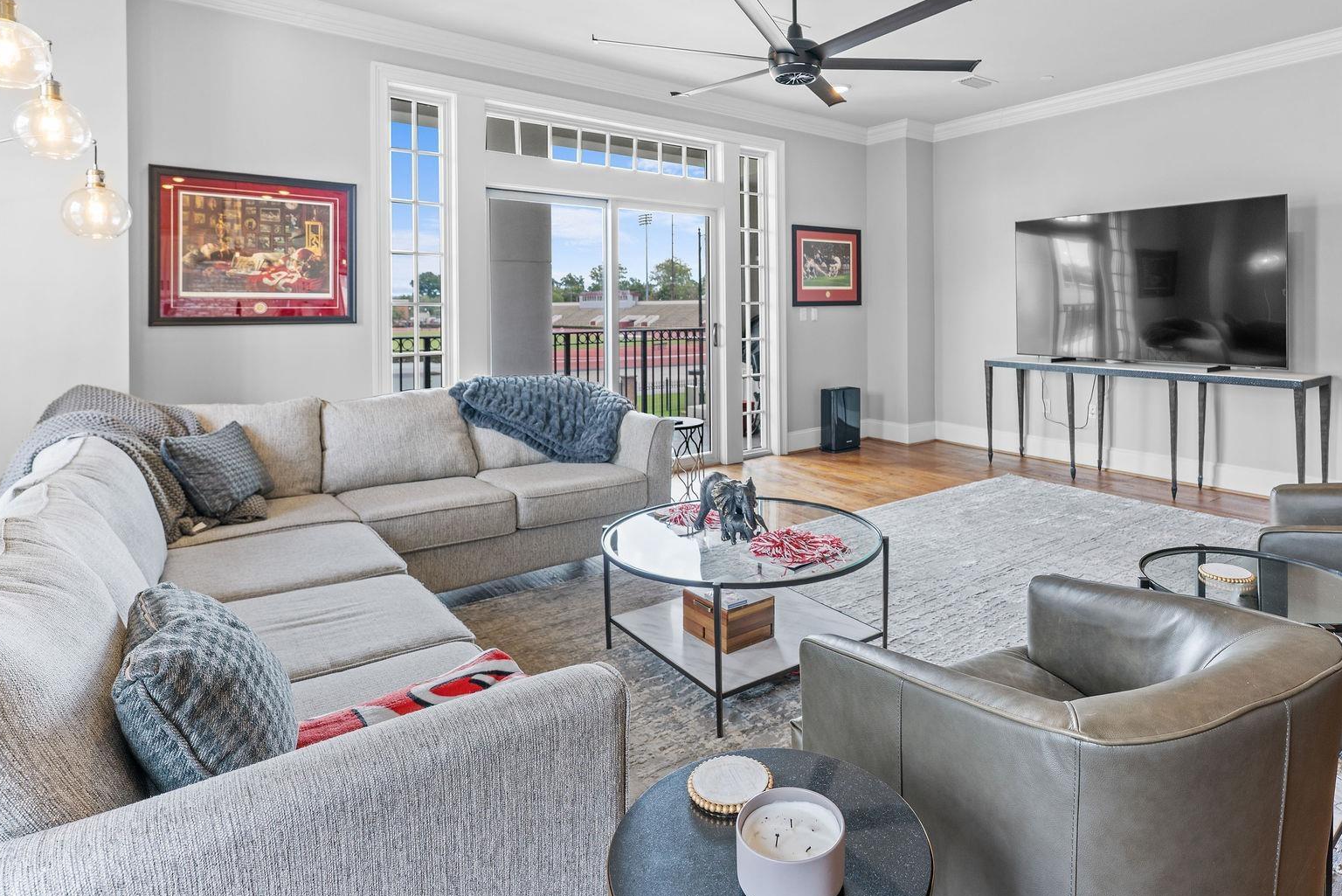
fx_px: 751
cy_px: 337
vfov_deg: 60.8
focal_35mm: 20
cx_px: 770
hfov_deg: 83.0
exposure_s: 1/10
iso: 250
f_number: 5
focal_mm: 15.1
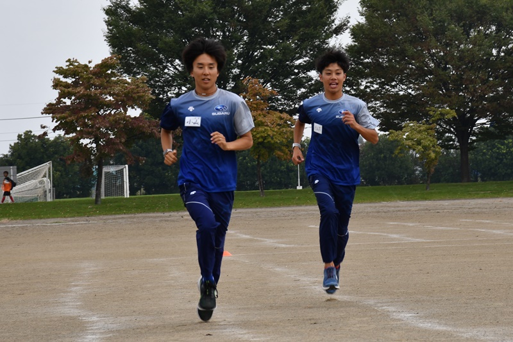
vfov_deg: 11.4
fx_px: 1710
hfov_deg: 17.1
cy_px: 171
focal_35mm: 120
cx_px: 256
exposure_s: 1/200
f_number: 8
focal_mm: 80
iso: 100
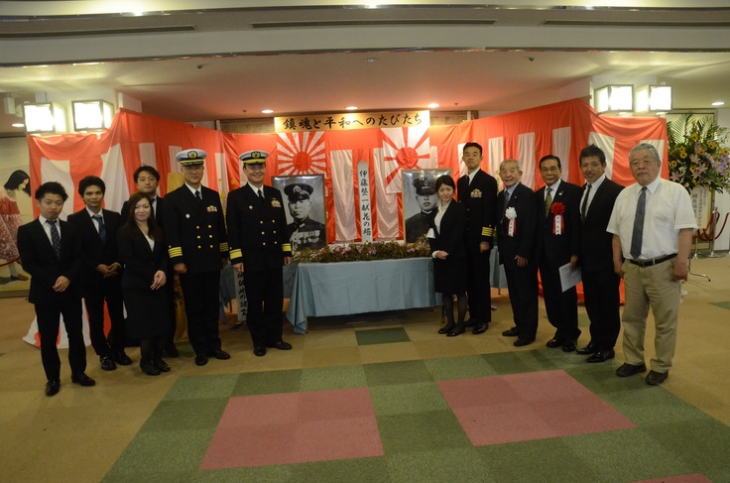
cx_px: 365
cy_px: 242
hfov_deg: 73.9
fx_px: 486
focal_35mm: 24
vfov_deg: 52.9
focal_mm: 16
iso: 2500
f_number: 5.6
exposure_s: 1/25
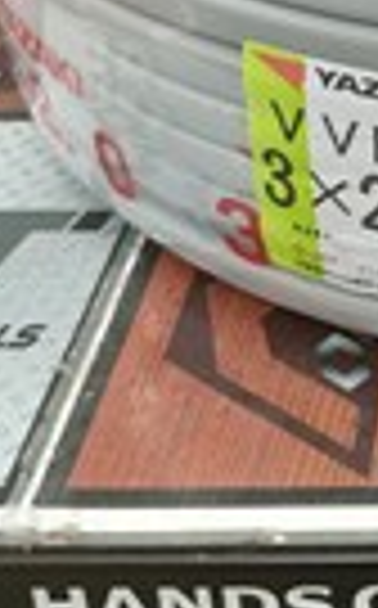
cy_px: -9
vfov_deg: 23.3
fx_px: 1406
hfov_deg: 13.9
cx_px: 648
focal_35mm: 85
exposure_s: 1/50
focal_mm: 4.73
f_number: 1.7
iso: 231
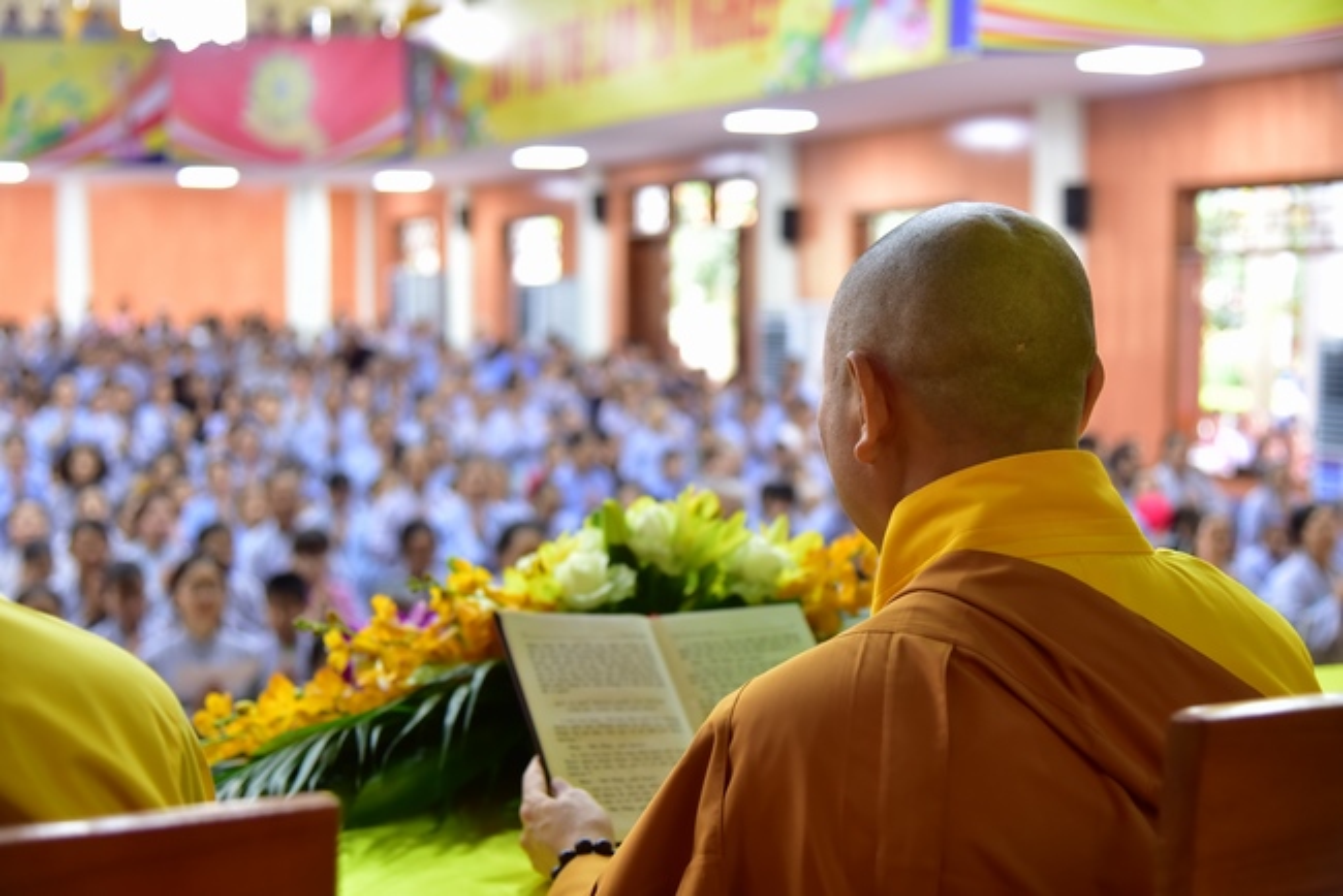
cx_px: 672
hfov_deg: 36.2
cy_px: 448
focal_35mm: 55
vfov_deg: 24.6
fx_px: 2053
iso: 1250
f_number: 4
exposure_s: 1/40
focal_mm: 55
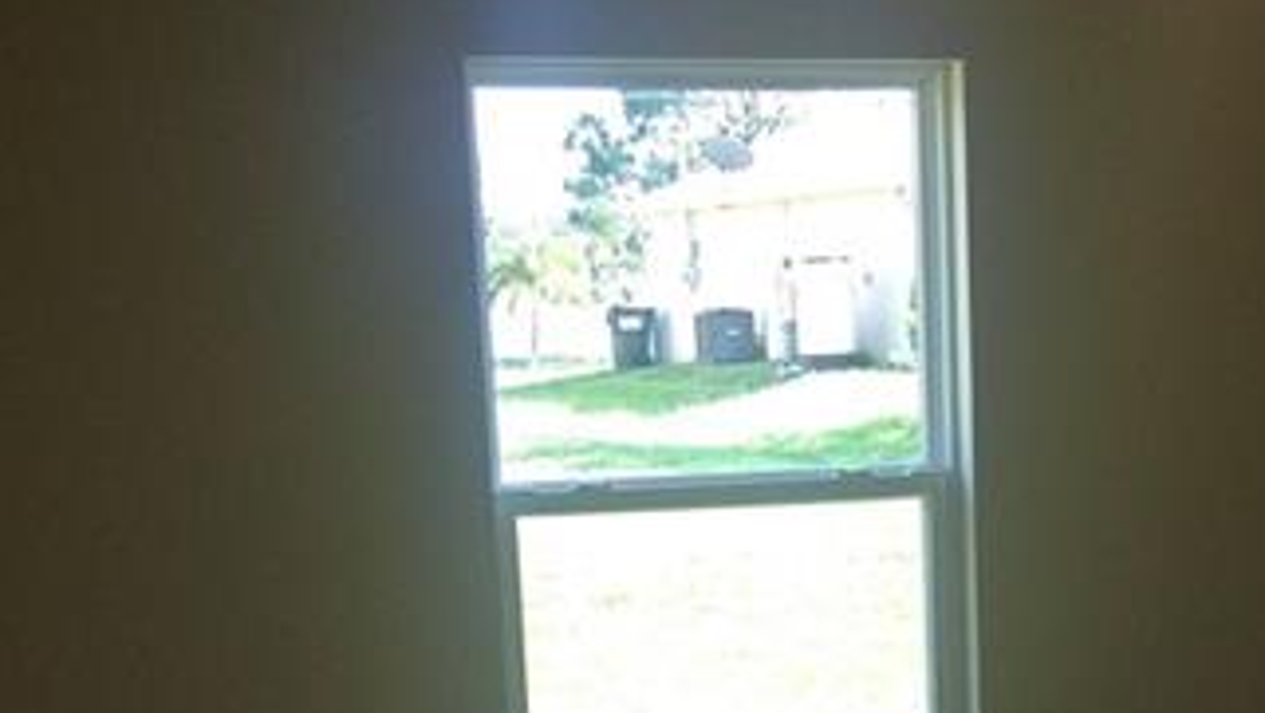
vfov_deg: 13.6
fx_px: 2886
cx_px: 942
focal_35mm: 86
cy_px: 898
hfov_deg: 24.5
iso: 80
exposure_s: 1/120
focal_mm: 4.12
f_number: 2.4
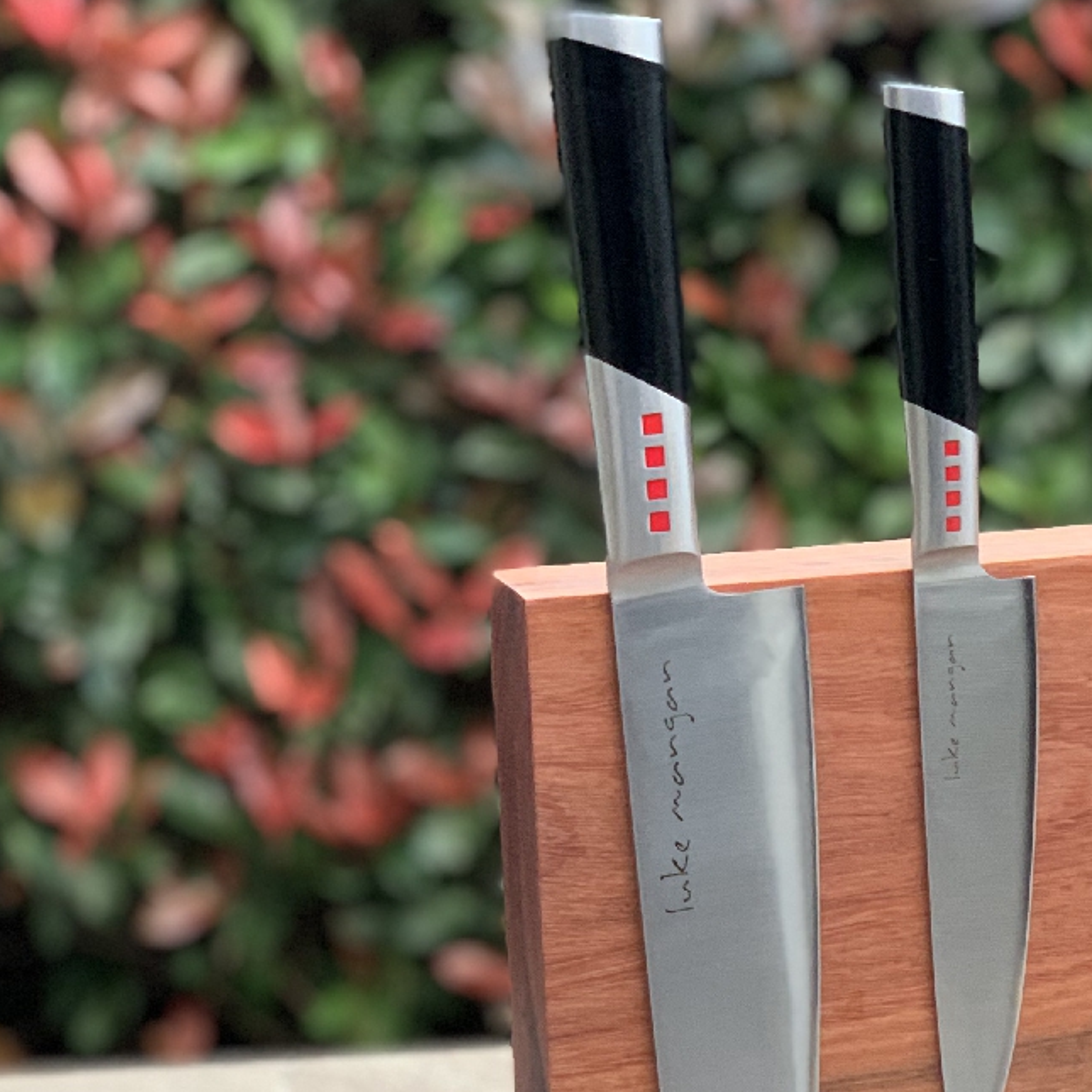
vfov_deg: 15.0
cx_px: 1164
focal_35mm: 115
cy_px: 946
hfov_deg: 14.8
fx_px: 4104
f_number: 2.4
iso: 125
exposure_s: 1/77
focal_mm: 6
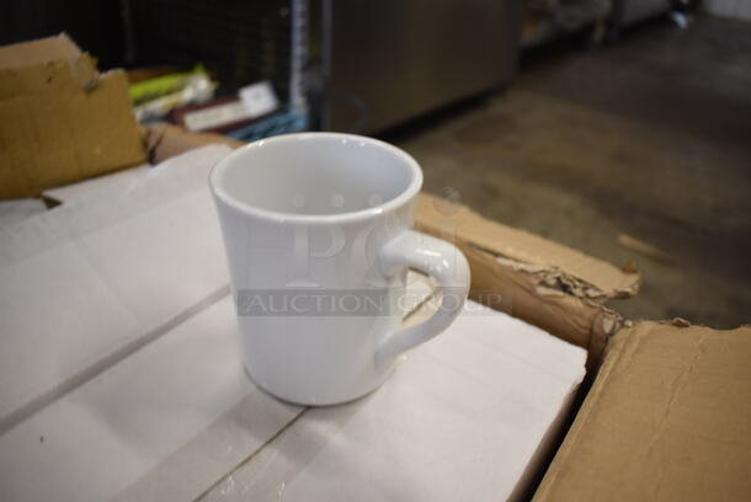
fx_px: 564
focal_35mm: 27
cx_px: 376
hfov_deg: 67.3
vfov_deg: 48.0
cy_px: 251
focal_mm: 18
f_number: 4
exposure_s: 1/60
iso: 800
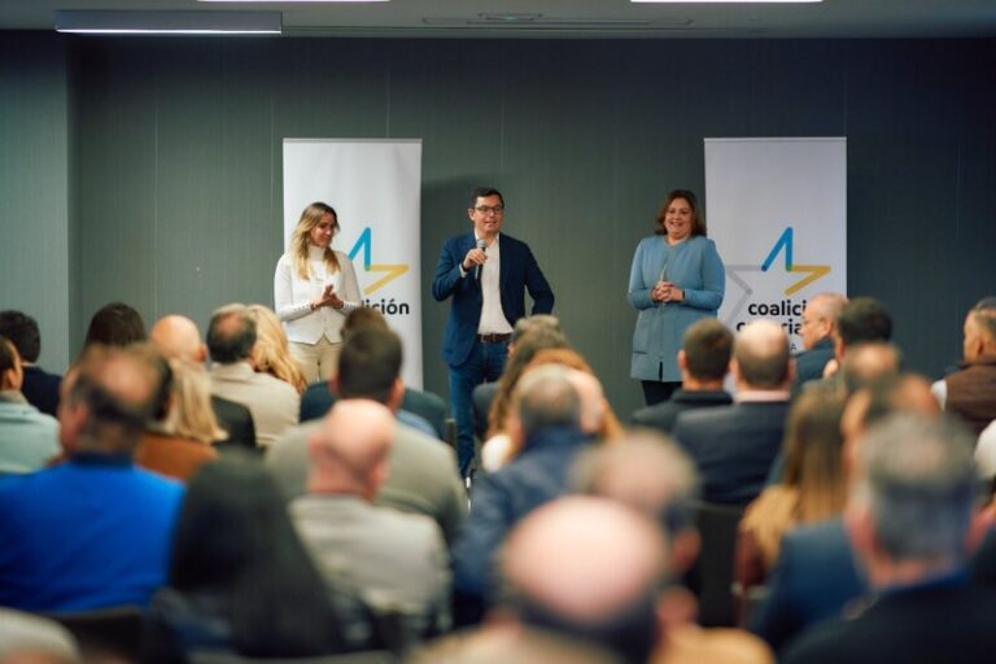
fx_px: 2351
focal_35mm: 85
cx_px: 498
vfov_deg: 16.1
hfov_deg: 23.9
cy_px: 332
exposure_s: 1/500
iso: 1000
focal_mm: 85
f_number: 1.4
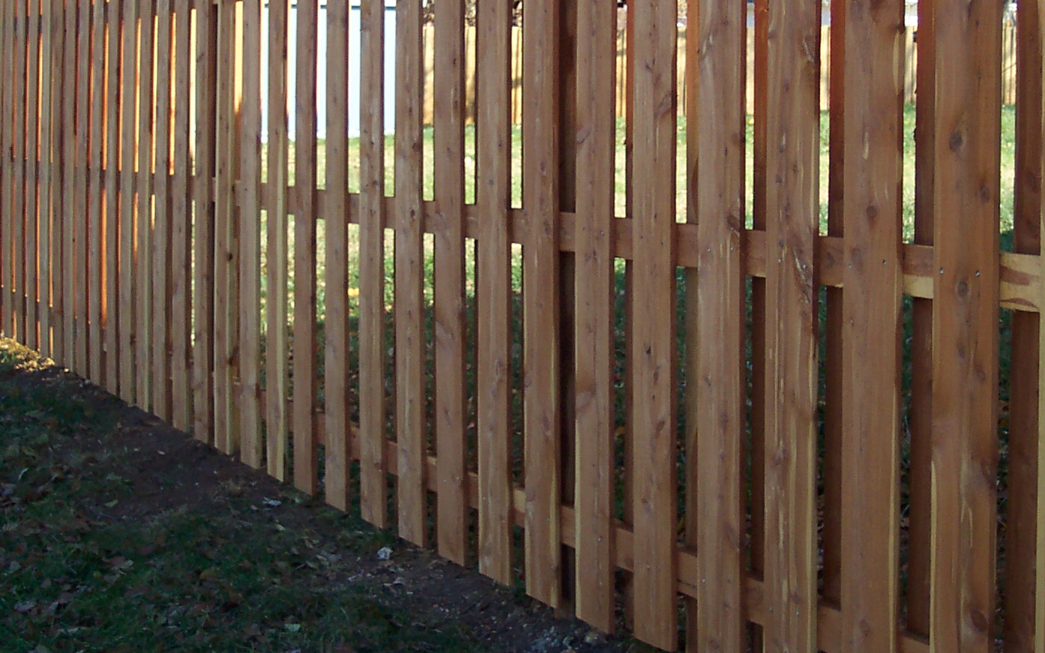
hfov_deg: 33.7
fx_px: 1709
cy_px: 135
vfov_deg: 21.4
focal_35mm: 60
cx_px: 702
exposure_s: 1/500
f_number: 2.8
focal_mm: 8
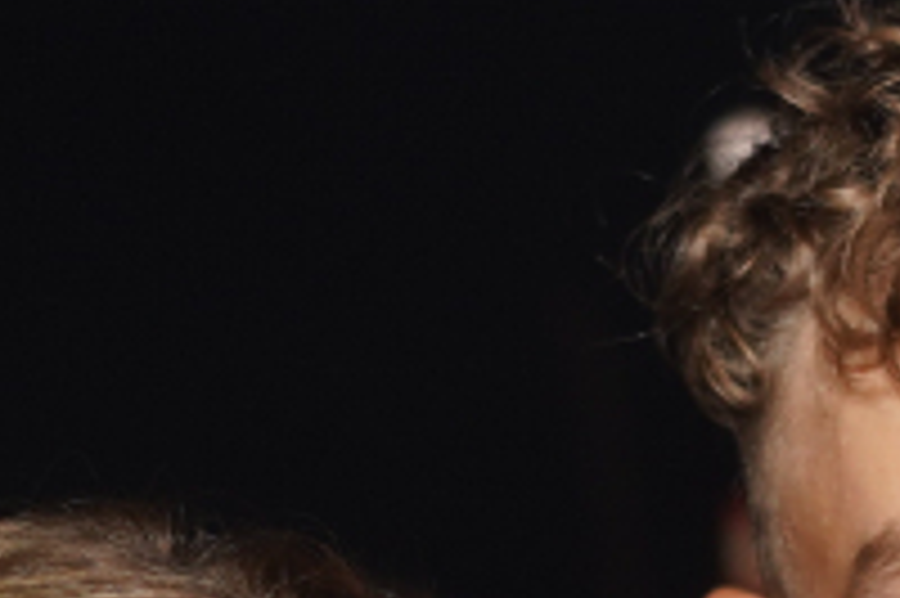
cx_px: 1354
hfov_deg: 6.1
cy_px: 1356
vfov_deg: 4.1
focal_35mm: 332
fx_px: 8293
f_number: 4
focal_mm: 51
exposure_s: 1/100
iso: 250
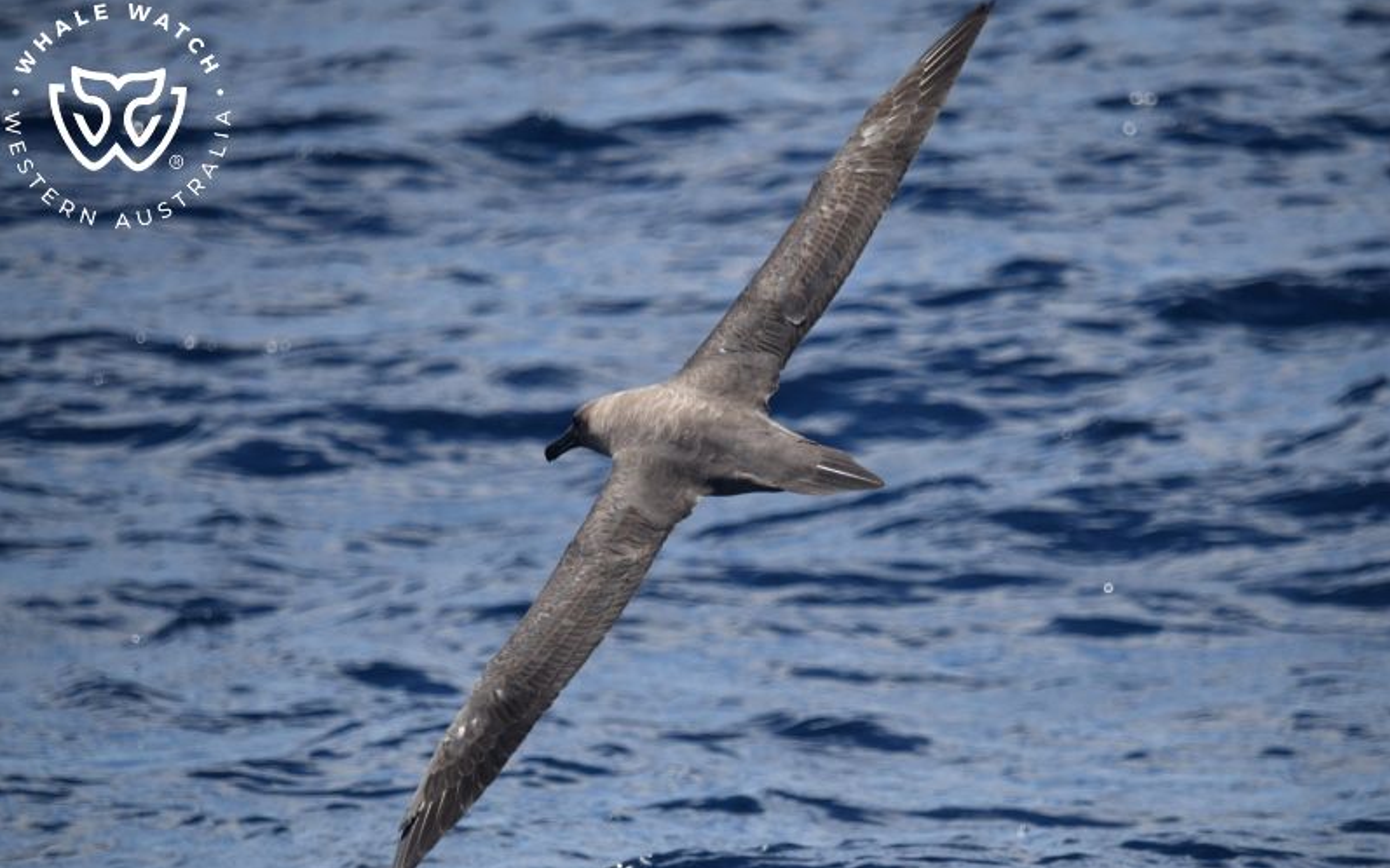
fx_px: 18599
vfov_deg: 2.7
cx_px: 696
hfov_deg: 4.3
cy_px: 458
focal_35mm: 491
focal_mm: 480
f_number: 6.3
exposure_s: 1/8000
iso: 800
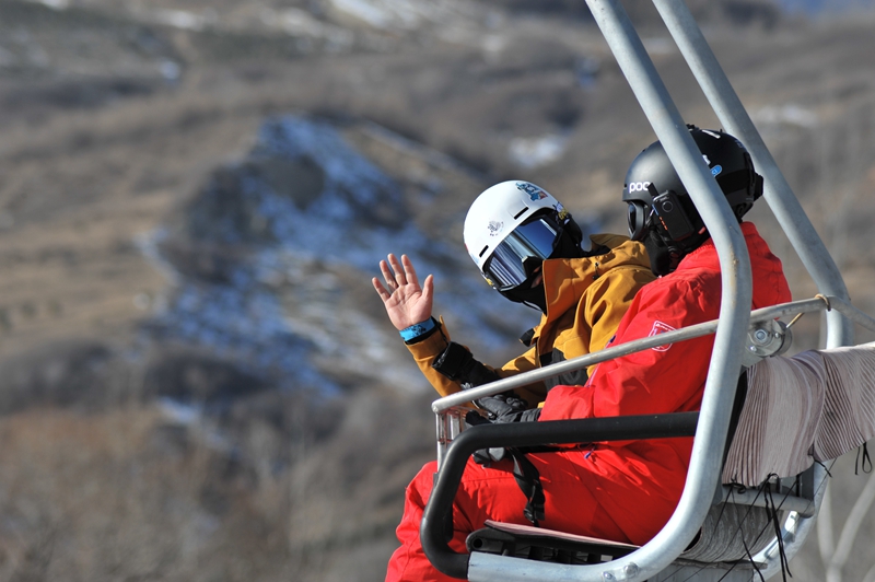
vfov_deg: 4.6
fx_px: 7285
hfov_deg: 6.9
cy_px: 291
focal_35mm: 300
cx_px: 438
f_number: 8
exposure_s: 1/640
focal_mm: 300
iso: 200
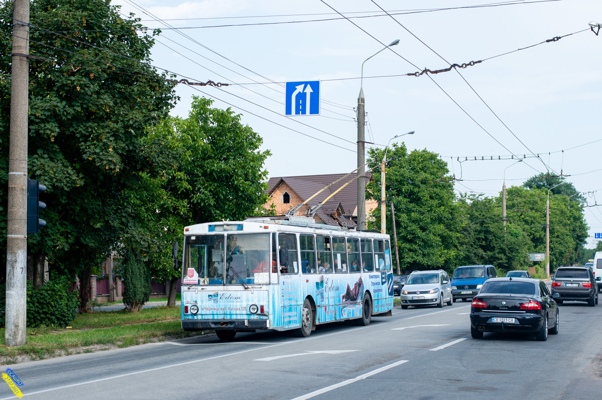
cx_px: 301
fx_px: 835
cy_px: 200
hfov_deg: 39.6
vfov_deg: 26.9
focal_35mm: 50
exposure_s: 1/640
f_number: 4.5
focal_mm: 50
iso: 250
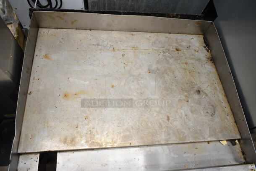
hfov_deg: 67.3
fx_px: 192
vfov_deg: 48.0
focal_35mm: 27
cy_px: 86
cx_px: 128
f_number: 3.5
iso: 450
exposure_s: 1/30
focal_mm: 18
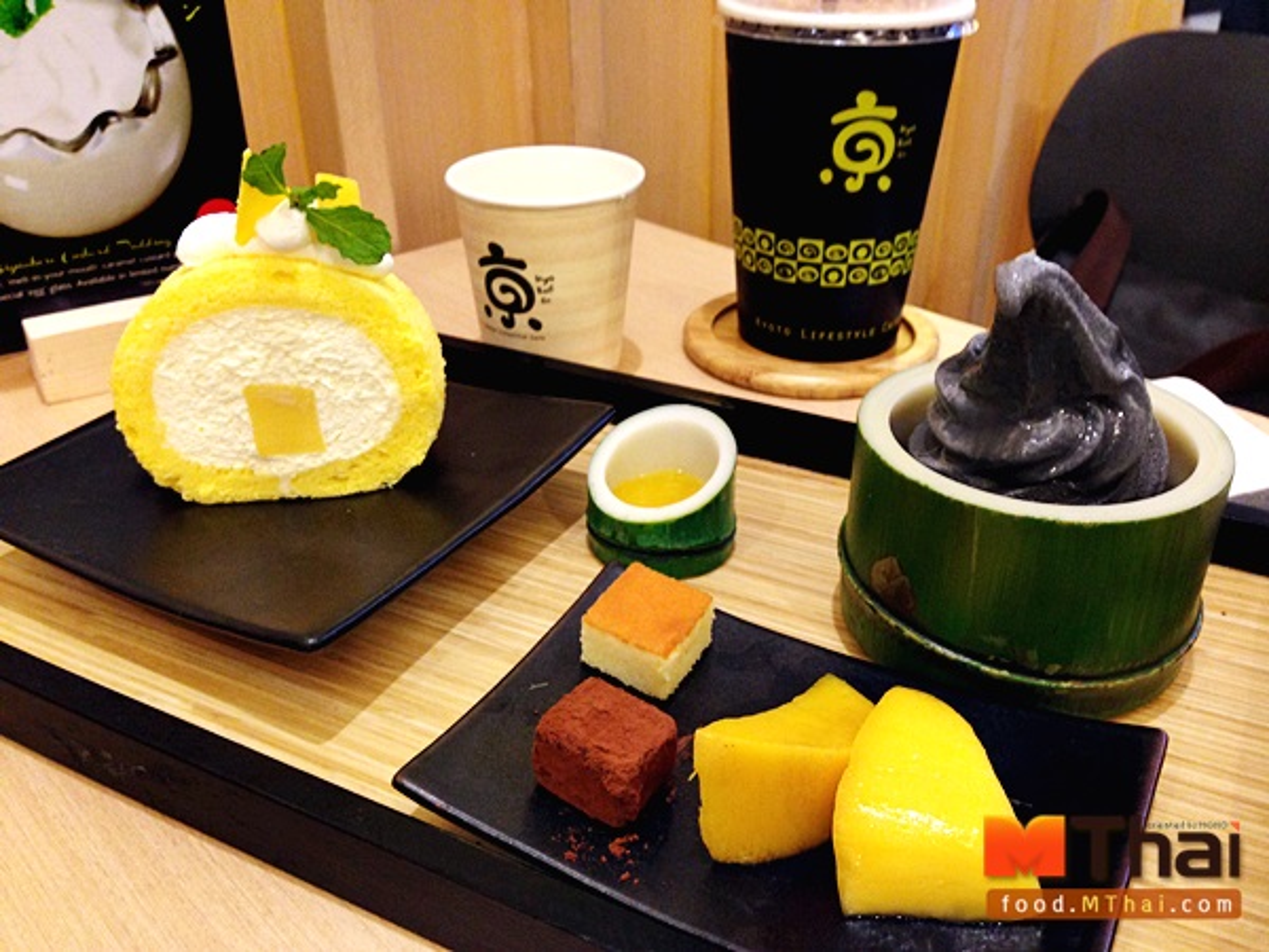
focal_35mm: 33
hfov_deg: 55.4
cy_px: 476
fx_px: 1210
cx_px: 634
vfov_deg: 42.9
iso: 200
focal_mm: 4.12
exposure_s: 1/20
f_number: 2.4
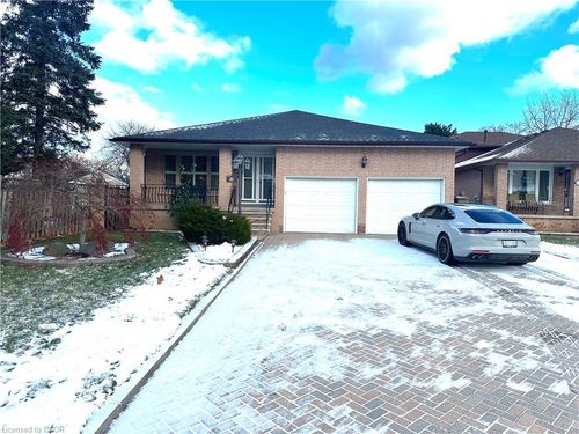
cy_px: 217
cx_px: 290
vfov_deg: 56.8
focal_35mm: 24
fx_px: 401
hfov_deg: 71.6
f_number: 1.78
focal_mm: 6.86
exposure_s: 1/2809
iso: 80
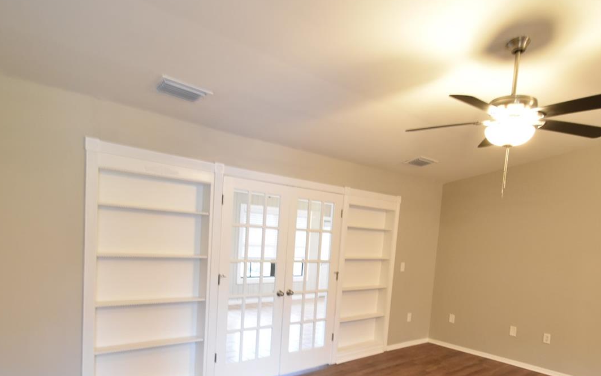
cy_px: 266
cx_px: 328
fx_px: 377
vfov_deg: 51.5
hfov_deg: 77.0
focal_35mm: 23
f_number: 3.5
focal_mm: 10
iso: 800
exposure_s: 1/15
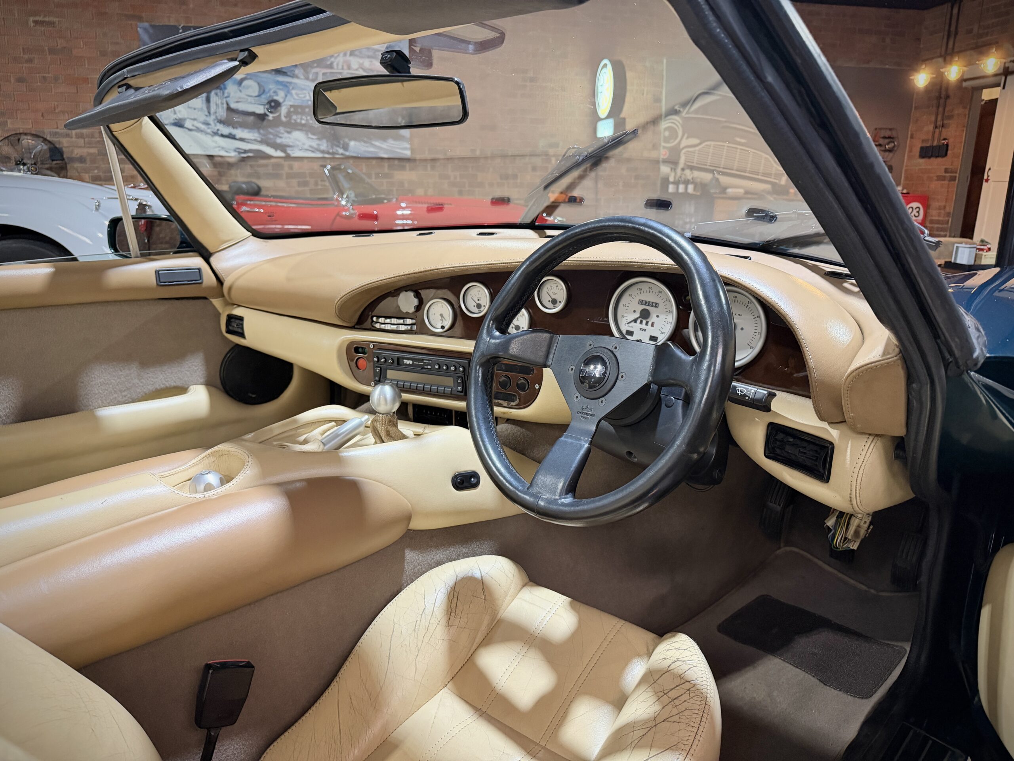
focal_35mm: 24
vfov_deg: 56.8
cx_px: 507
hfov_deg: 71.6
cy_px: 380
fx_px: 703
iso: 500
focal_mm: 6.76
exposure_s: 1/50
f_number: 1.78
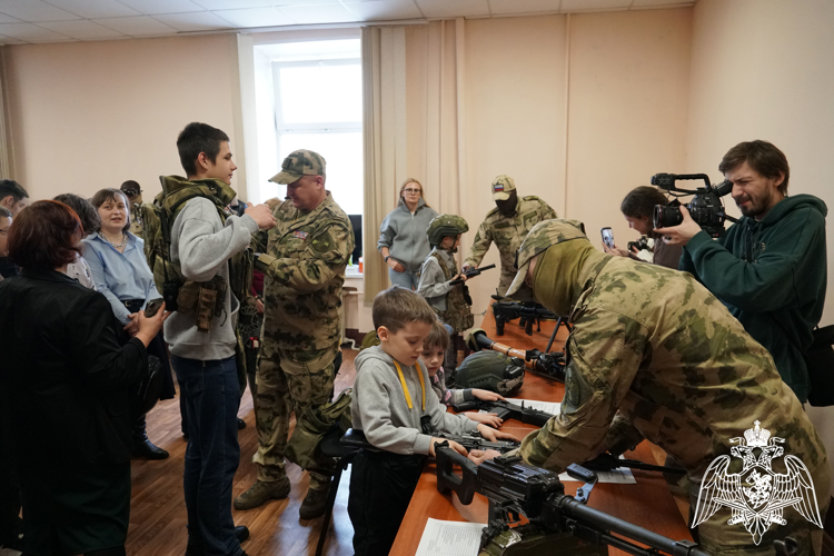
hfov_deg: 67.4
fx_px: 625
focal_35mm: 27
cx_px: 417
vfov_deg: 47.9
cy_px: 278
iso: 1600
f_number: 3.5
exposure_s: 1/160
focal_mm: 18
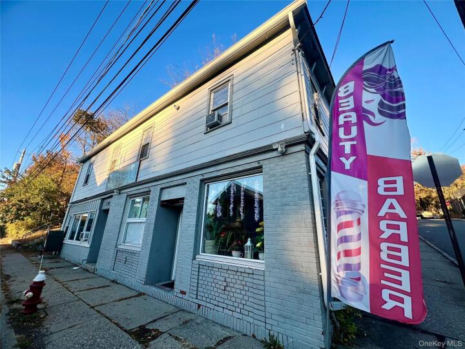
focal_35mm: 13
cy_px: 174
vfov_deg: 89.9
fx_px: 175
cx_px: 232
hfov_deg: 106.2
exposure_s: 1/259
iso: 32
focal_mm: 1.57
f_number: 1.8
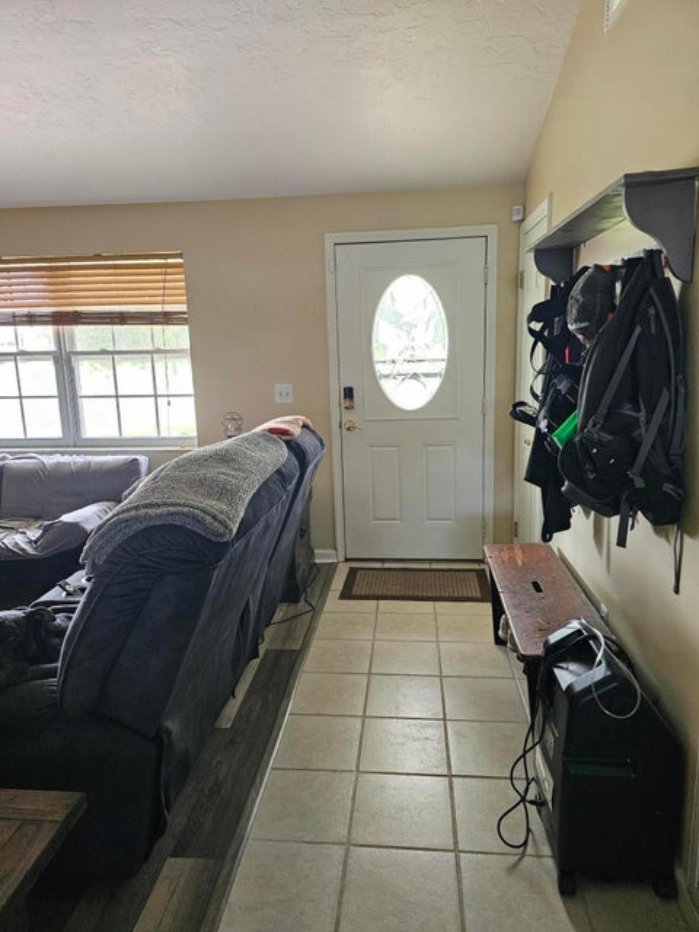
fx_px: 619
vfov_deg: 73.9
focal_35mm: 23
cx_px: 350
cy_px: 466
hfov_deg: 58.9
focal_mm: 6.3
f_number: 1.7
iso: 640
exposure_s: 1/170
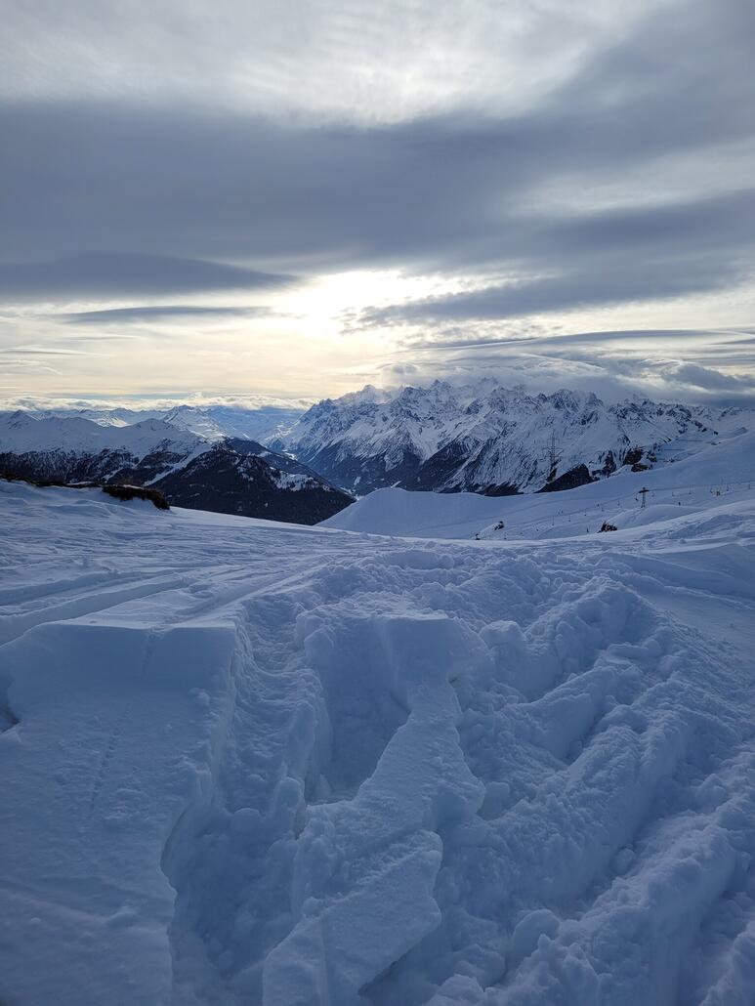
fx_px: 756
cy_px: 503
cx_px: 378
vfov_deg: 67.3
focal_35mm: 26
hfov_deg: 53.1
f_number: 1.8
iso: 40
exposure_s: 1/6319
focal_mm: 5.4
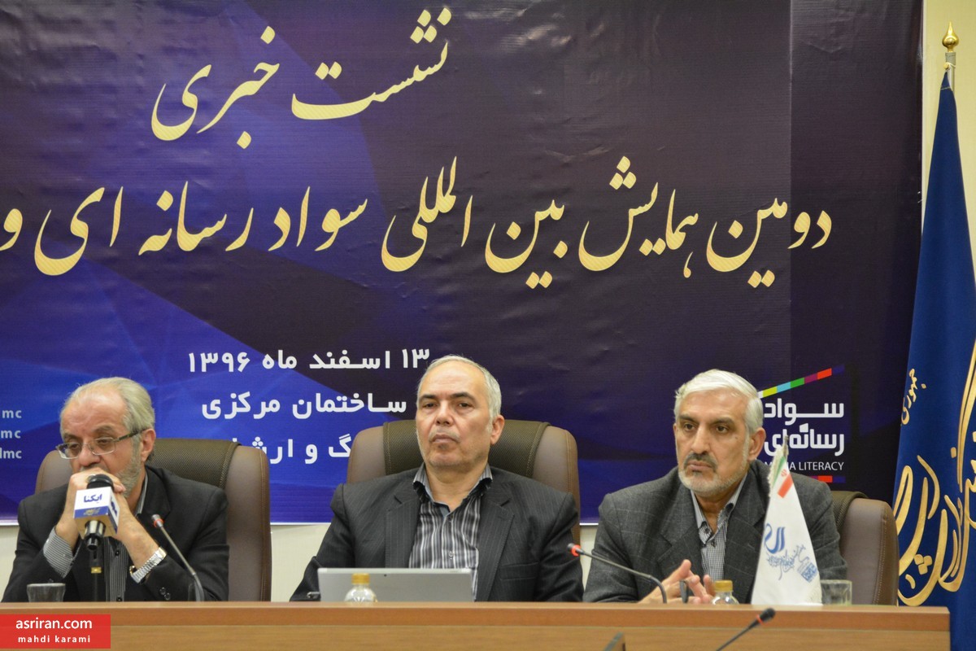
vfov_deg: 9.3
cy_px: 326
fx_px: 3985
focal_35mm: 147
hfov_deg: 14.0
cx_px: 488
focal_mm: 98
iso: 3200
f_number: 4
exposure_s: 1/200
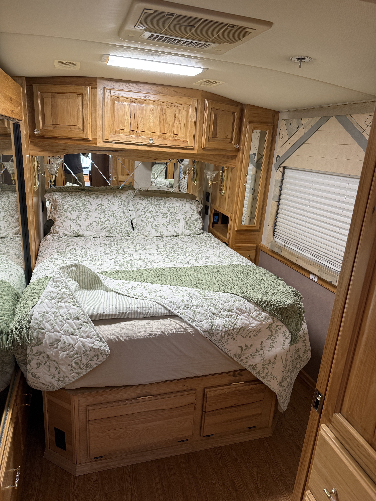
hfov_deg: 56.8
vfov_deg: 71.6
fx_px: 348
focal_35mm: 24
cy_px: 250
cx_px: 188
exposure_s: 1/79
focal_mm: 6.76
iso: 200
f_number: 1.78
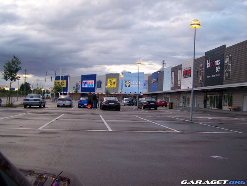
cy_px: 93
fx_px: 271
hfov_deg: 48.9
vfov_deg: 37.8
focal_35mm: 38
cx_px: 124
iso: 80
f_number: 2.8
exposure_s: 1/100
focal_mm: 6.3
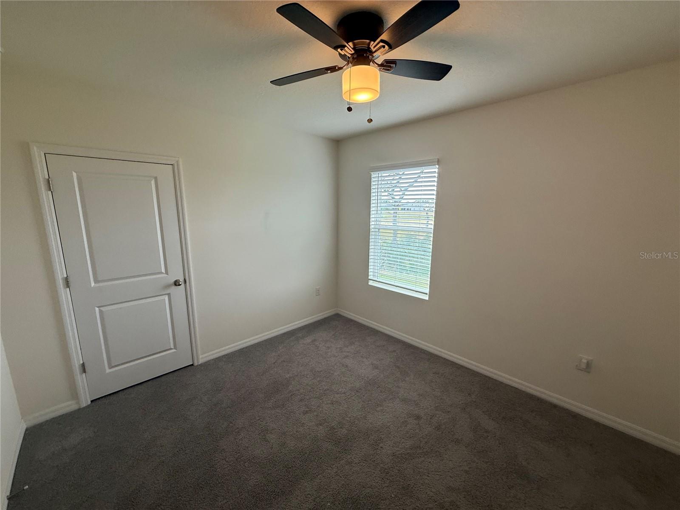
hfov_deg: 102.1
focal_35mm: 14
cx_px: 340
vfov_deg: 85.7
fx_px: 275
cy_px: 255
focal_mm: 2.22
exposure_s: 1/99
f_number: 2.2
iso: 100
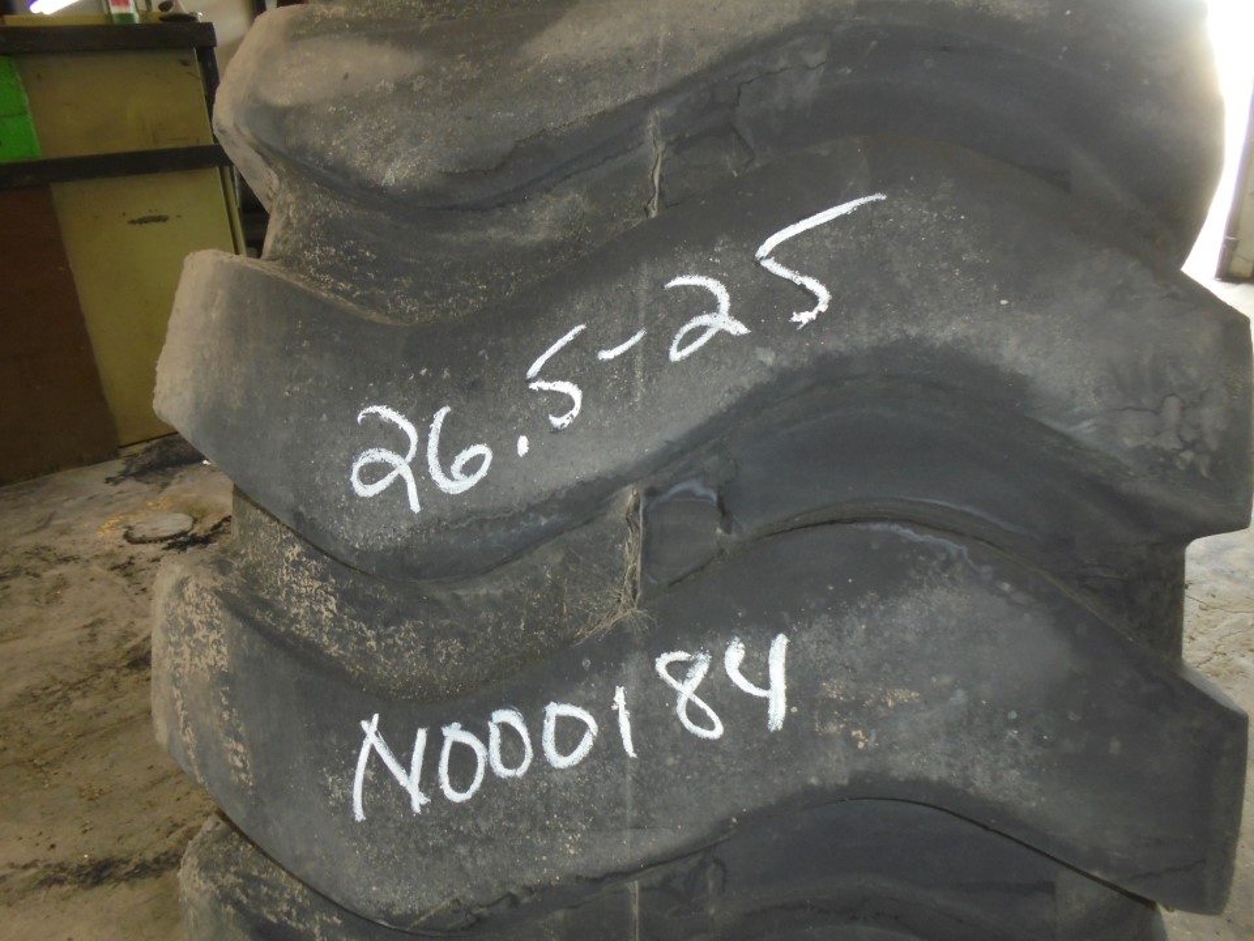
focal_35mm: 26
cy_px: 470
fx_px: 942
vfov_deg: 53.1
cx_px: 627
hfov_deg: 67.3
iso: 200
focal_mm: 4.6
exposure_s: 1/30
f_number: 3.5
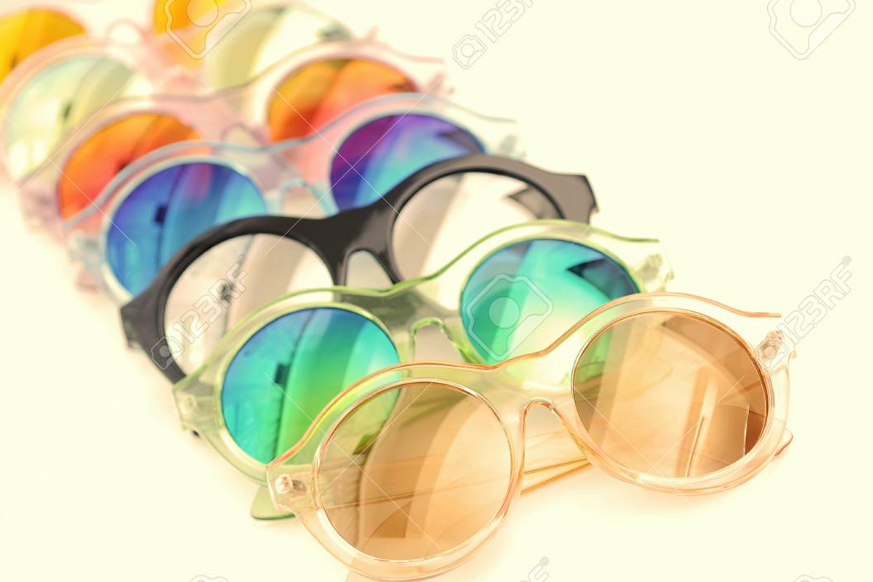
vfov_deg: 12.5
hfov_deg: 18.6
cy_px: 282
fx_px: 2667
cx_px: 352
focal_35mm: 110
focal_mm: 60
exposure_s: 1/125
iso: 100
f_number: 5
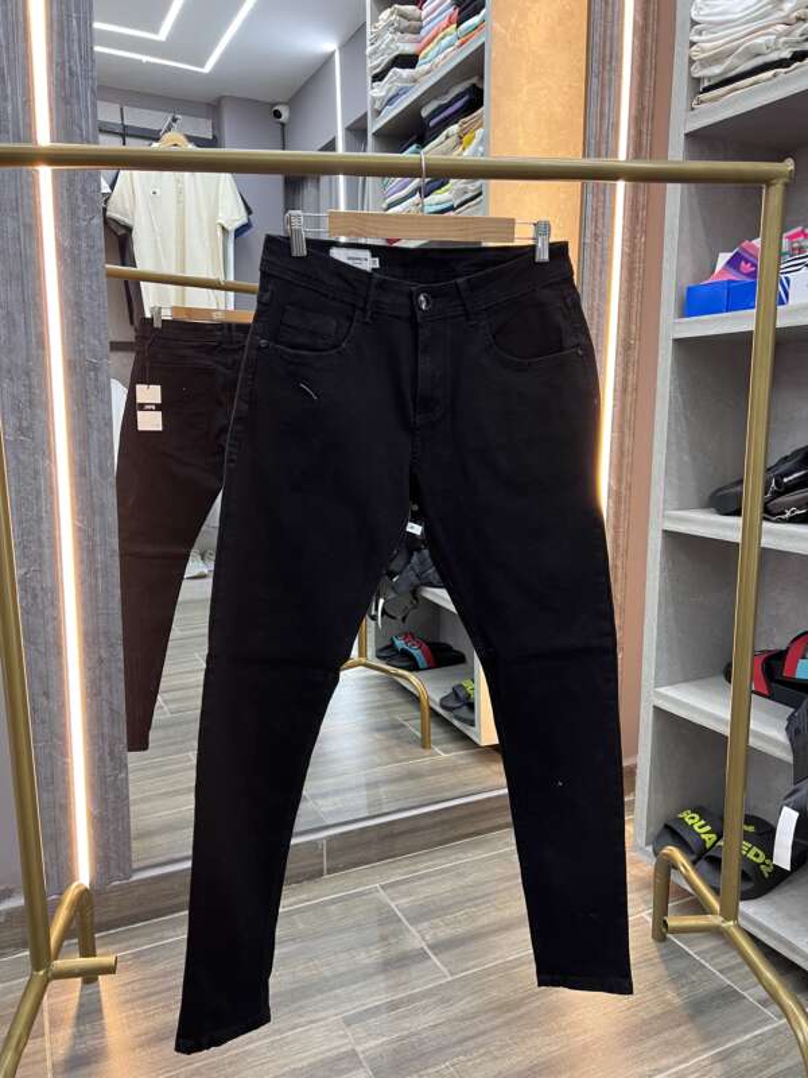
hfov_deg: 53.1
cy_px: 539
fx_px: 809
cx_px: 404
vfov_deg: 67.3
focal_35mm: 26
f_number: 1.5
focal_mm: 5.7
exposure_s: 1/60
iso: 80
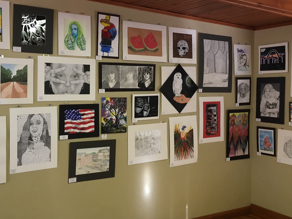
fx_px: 346
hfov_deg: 45.8
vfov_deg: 35.0
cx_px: 155
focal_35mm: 41
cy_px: 86
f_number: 2.2
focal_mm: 4.15
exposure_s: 1/30
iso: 100
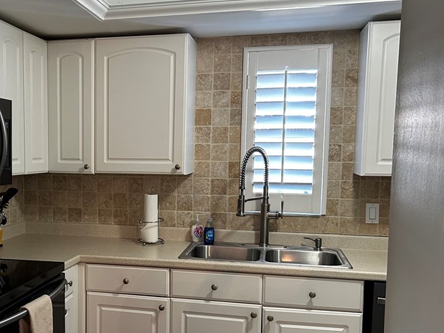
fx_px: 551
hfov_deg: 42.7
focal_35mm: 43
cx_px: 118
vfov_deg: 33.5
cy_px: 203
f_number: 1.5
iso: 250
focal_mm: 5.7
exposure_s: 1/60
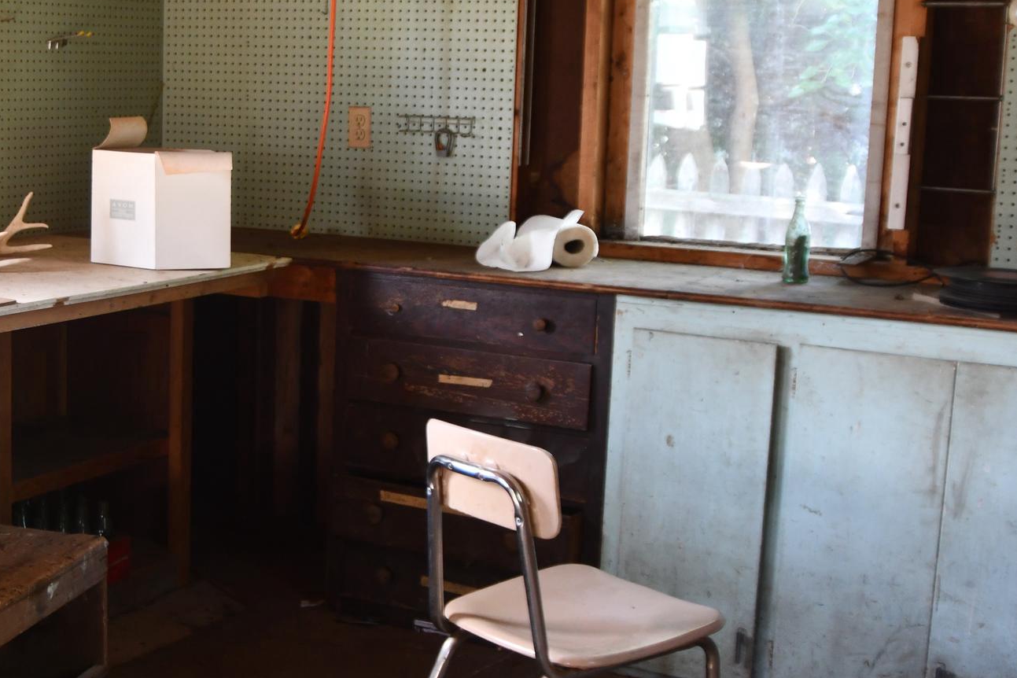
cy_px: 335
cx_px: 273
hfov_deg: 34.4
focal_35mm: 57
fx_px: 1610
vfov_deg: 23.8
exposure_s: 1/125
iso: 1000
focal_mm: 24
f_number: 3.5
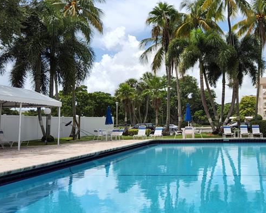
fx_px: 315
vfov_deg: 37.2
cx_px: 213
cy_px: 86
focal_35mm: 40
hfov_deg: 43.7
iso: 32
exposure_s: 1/1465
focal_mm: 3.08
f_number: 2
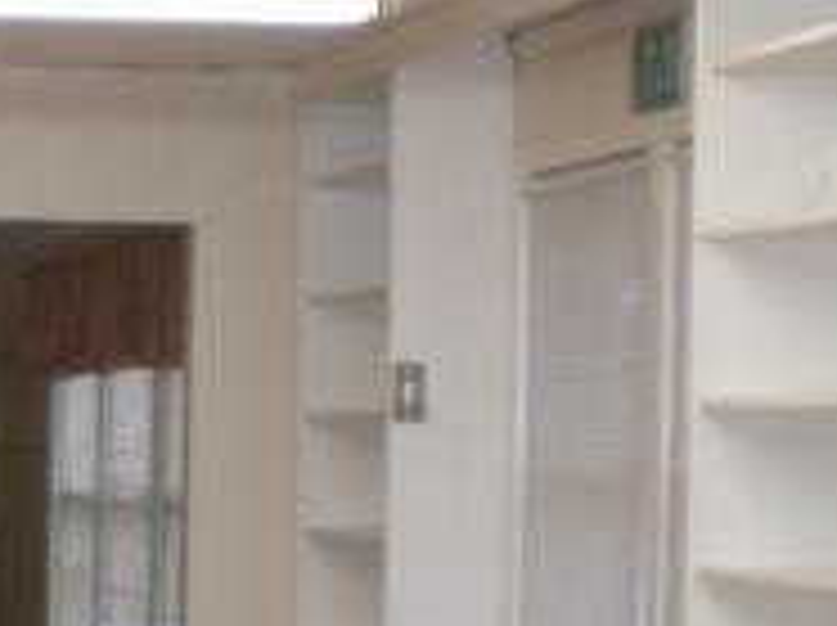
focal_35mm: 131
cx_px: -315
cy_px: 567
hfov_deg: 14.3
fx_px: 3163
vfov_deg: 11.2
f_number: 3.1
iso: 200
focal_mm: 6.3
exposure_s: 1/60
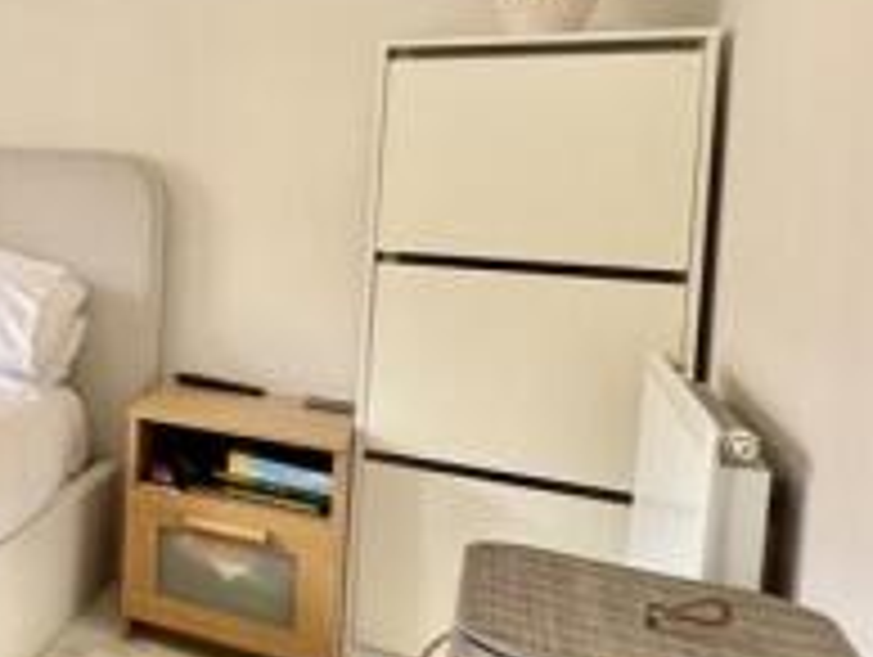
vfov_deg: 34.0
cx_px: -394
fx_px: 1061
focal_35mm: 42
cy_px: 196
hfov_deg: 29.7
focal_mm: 2.22
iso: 320
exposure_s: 1/68
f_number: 2.2
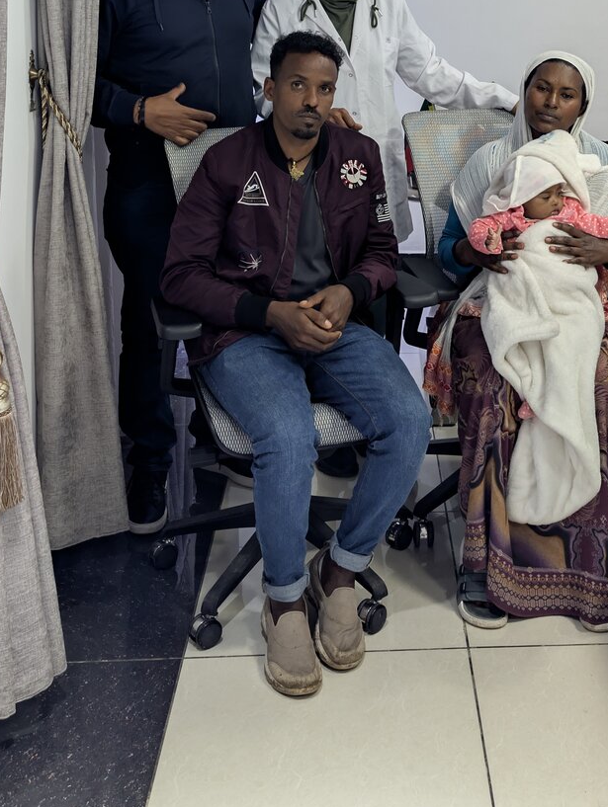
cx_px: 428
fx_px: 1098
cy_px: 53
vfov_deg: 37.3
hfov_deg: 30.6
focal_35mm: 47
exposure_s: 1/16.8
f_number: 1.68
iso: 219
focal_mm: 6.9
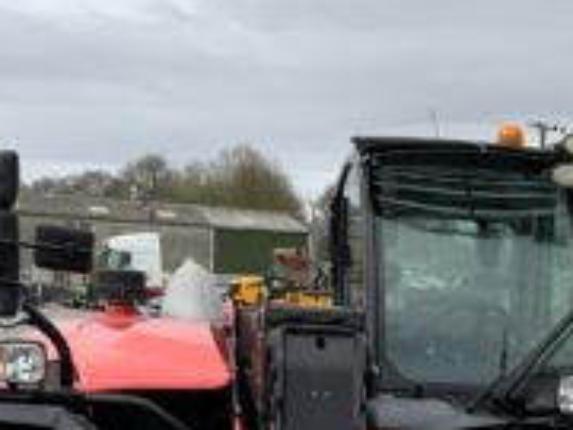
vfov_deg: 13.7
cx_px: 478
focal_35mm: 103
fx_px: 1705
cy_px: 596
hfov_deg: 18.9
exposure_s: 1/1534
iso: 16
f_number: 1.8
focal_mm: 3
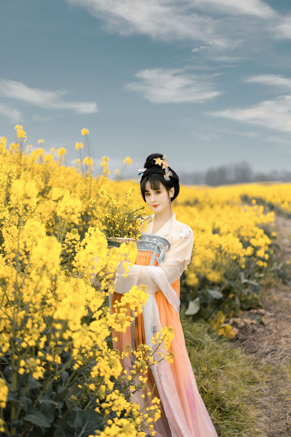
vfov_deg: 36.2
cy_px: 218
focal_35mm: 55
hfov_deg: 24.6
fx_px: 667
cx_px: 146
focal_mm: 55
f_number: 1.8
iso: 400
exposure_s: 1/2000
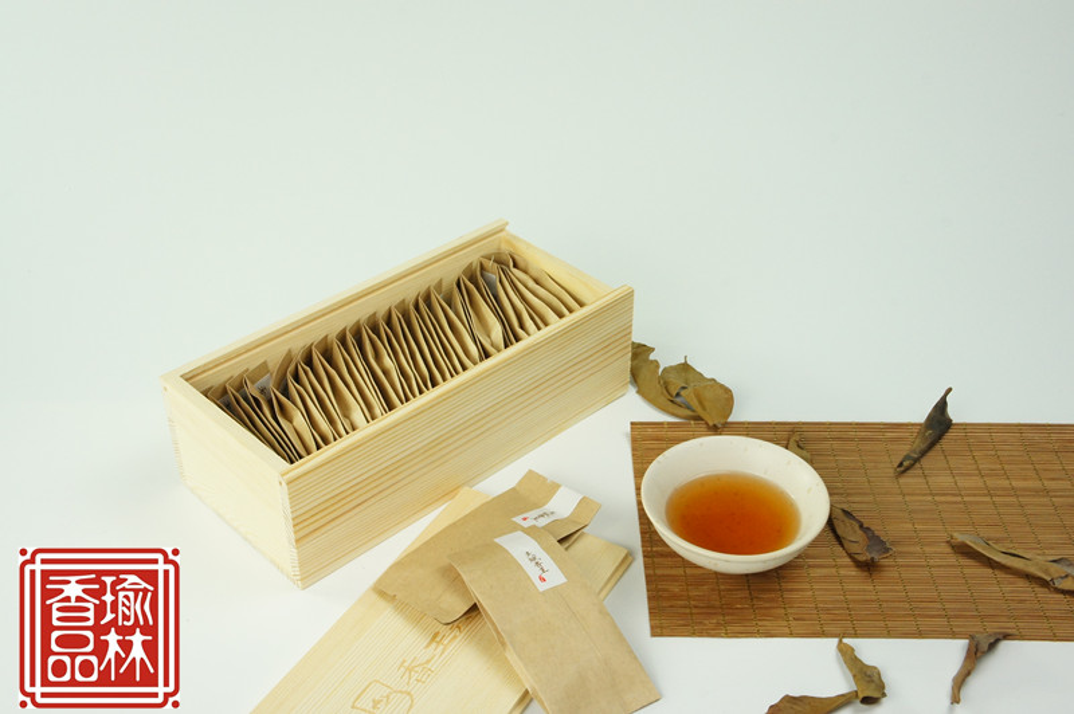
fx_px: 1252
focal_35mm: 42
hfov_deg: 46.4
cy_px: 357
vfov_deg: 31.8
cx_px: 537
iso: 1600
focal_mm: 28
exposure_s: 1/40
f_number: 14
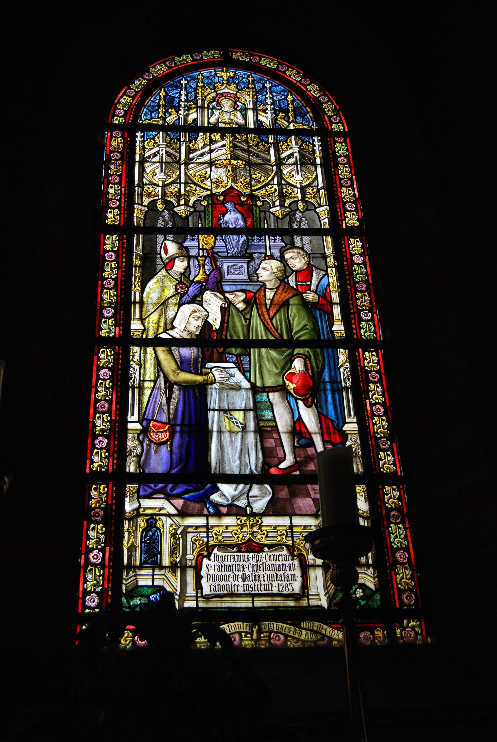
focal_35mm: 39
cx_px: 248
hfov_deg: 34.3
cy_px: 371
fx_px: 805
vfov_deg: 49.5
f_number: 5
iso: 200
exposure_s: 1/100
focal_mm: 26
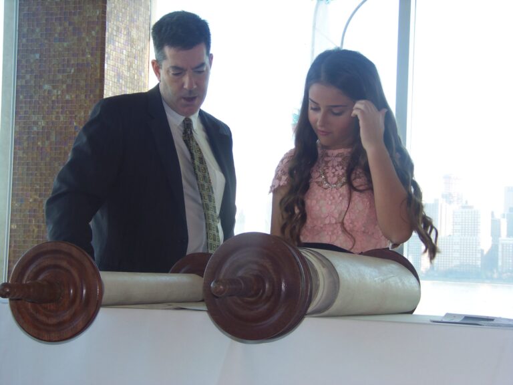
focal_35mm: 73
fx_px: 1082
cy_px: 192
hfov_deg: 26.7
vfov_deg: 20.2
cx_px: 256
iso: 64
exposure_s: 1/60
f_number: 4.2
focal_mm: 13
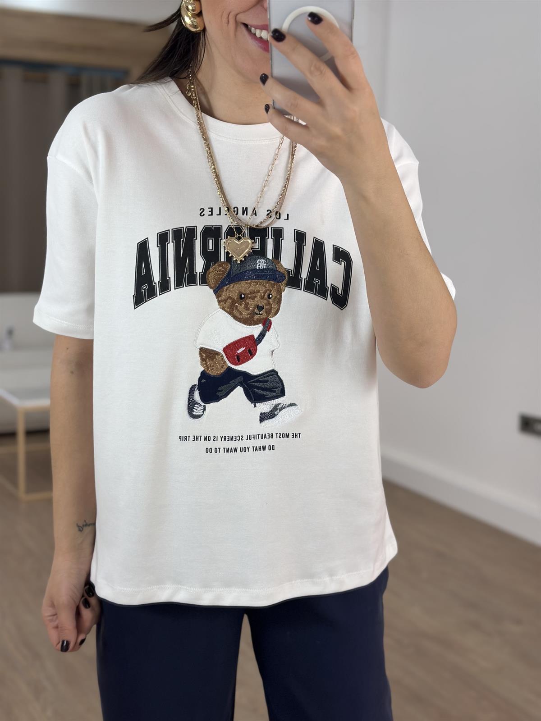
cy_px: 360
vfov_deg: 39.7
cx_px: 270
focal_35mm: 48
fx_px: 1000
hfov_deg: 30.3
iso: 80
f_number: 1.78
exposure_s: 1/475
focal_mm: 6.86
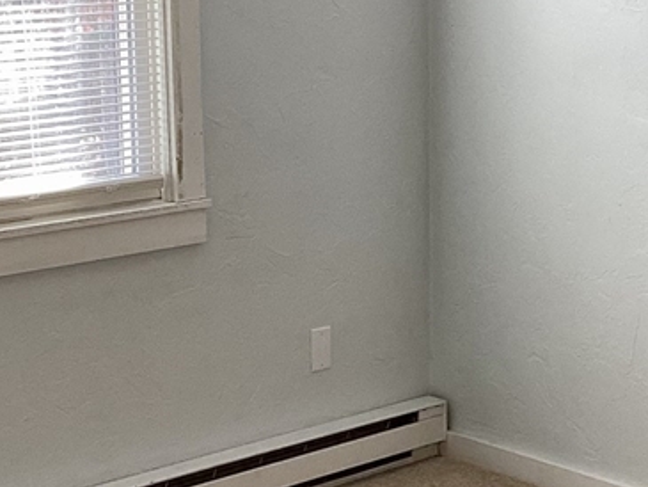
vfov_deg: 17.0
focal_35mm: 87
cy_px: 185
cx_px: 241
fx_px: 1629
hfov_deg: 22.4
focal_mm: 3.3
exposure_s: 1/60
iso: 50
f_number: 2.4
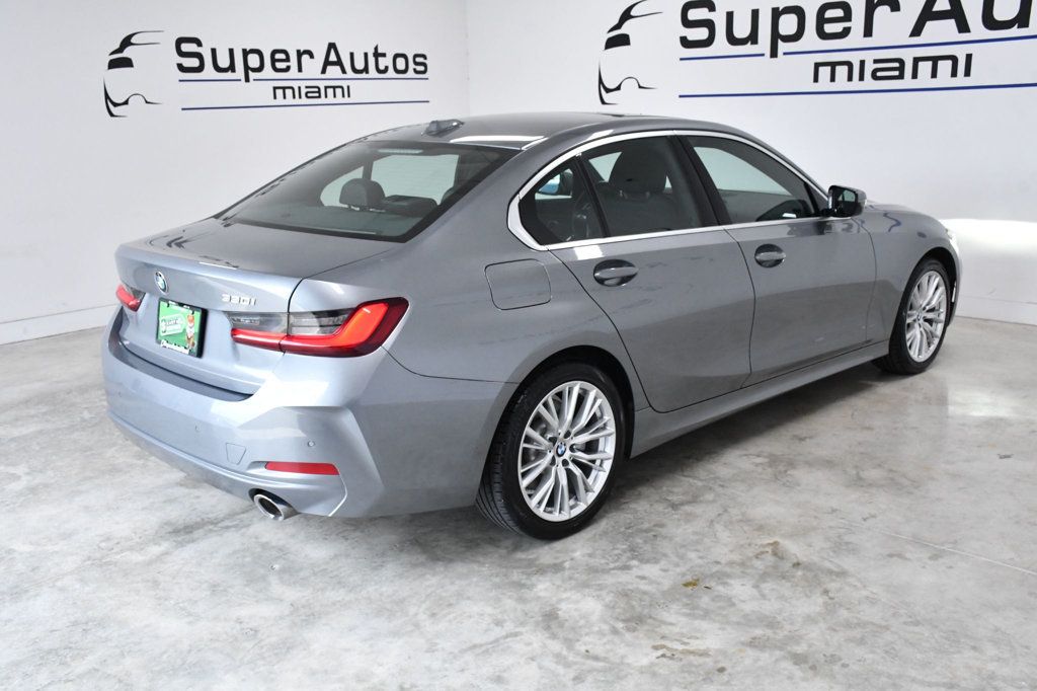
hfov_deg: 55.8
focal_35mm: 34
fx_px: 979
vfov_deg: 38.9
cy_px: 346
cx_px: 518
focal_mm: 23
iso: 2500
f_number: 9
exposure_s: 1/320
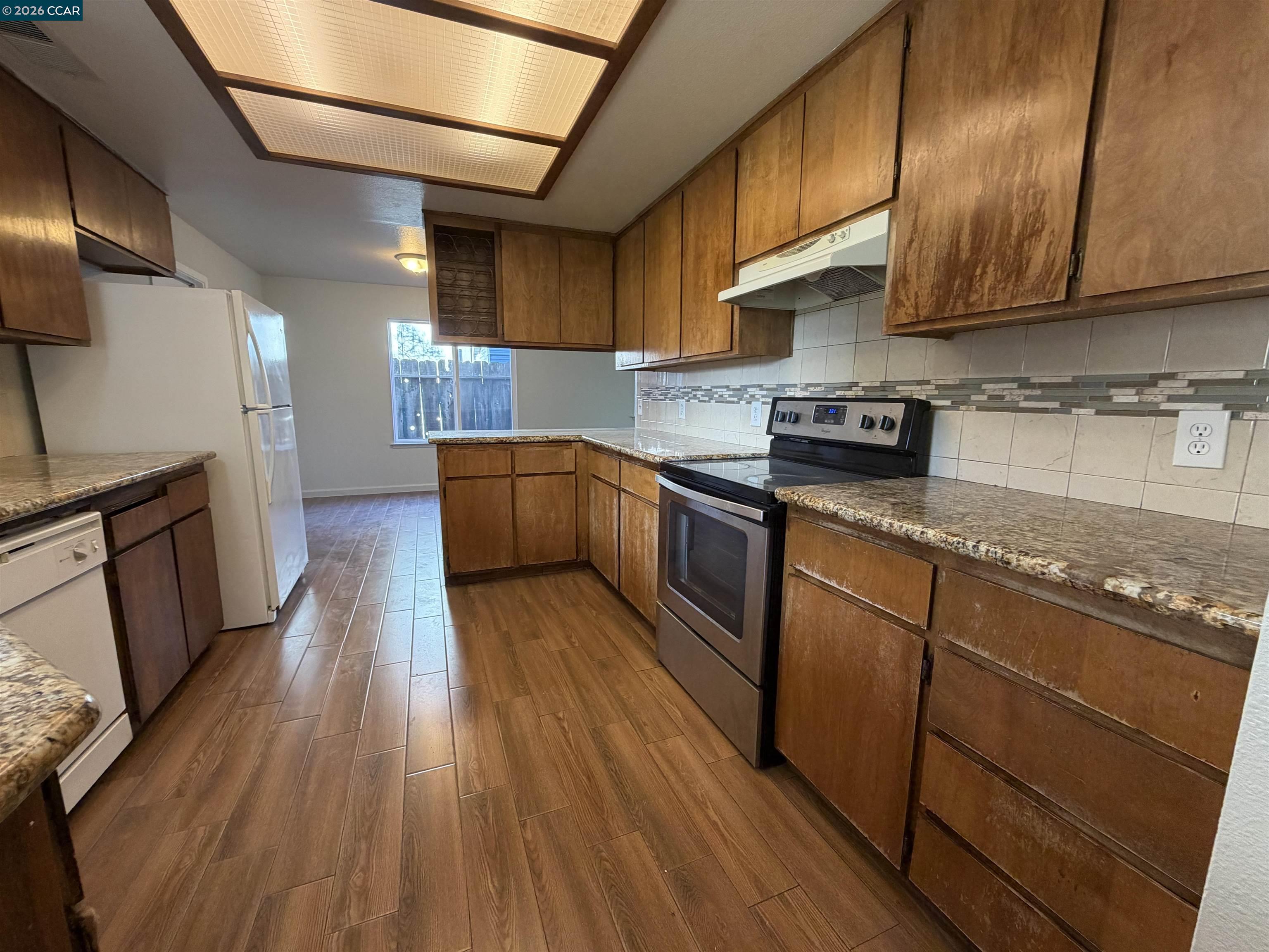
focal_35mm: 14
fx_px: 513
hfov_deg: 102.1
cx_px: 634
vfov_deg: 85.7
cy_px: 476
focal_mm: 2.22
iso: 200
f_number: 2.2
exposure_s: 1/60
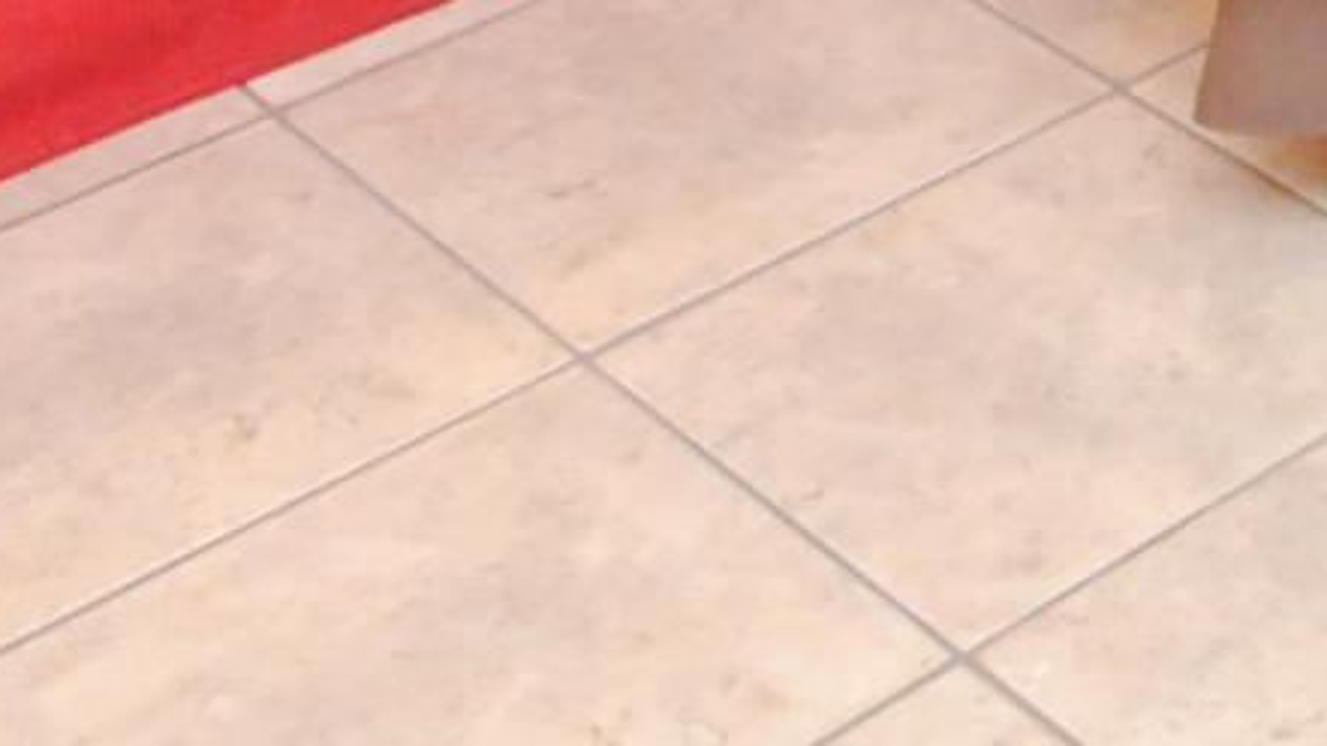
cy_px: -1239
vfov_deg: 9.6
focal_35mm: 107
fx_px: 3765
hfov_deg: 17.6
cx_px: 2088
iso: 800
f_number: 10
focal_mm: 10
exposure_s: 1/10
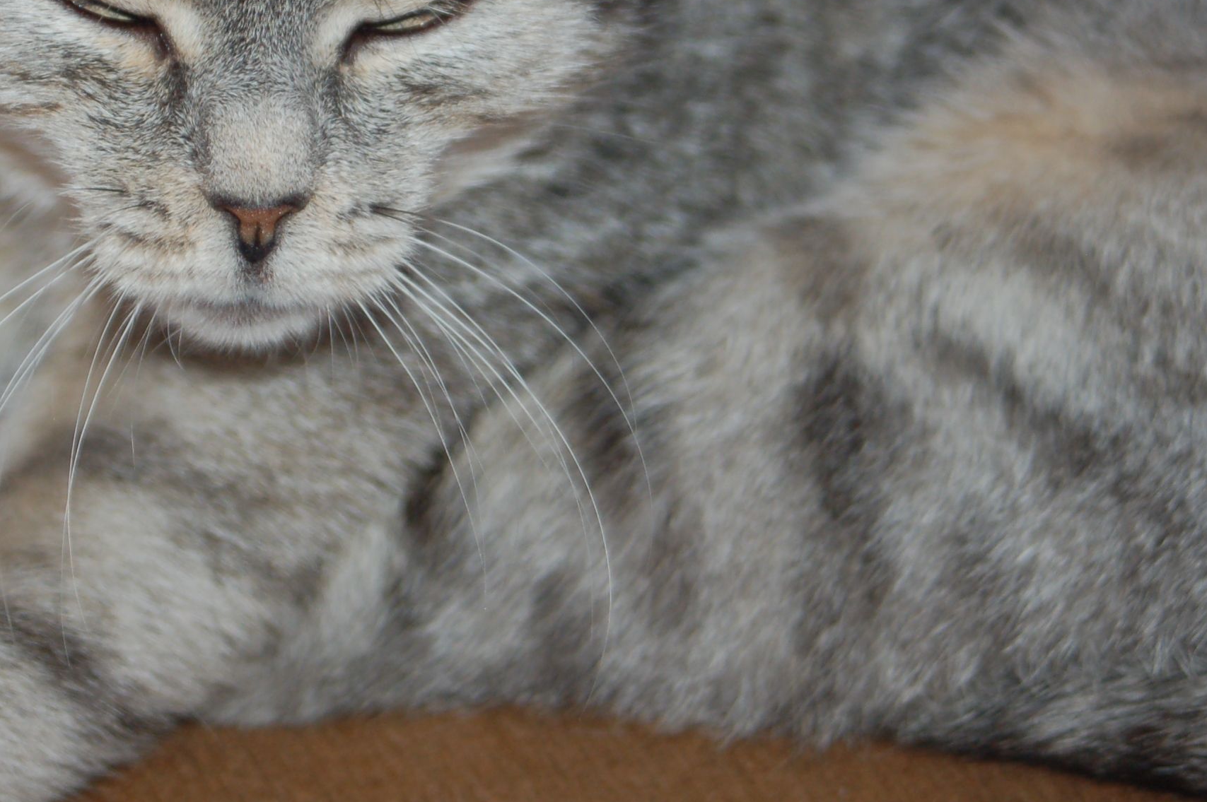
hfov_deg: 11.1
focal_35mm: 185
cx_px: 293
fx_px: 6197
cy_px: 143
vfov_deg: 7.4
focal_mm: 70
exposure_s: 1/60
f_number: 4.5
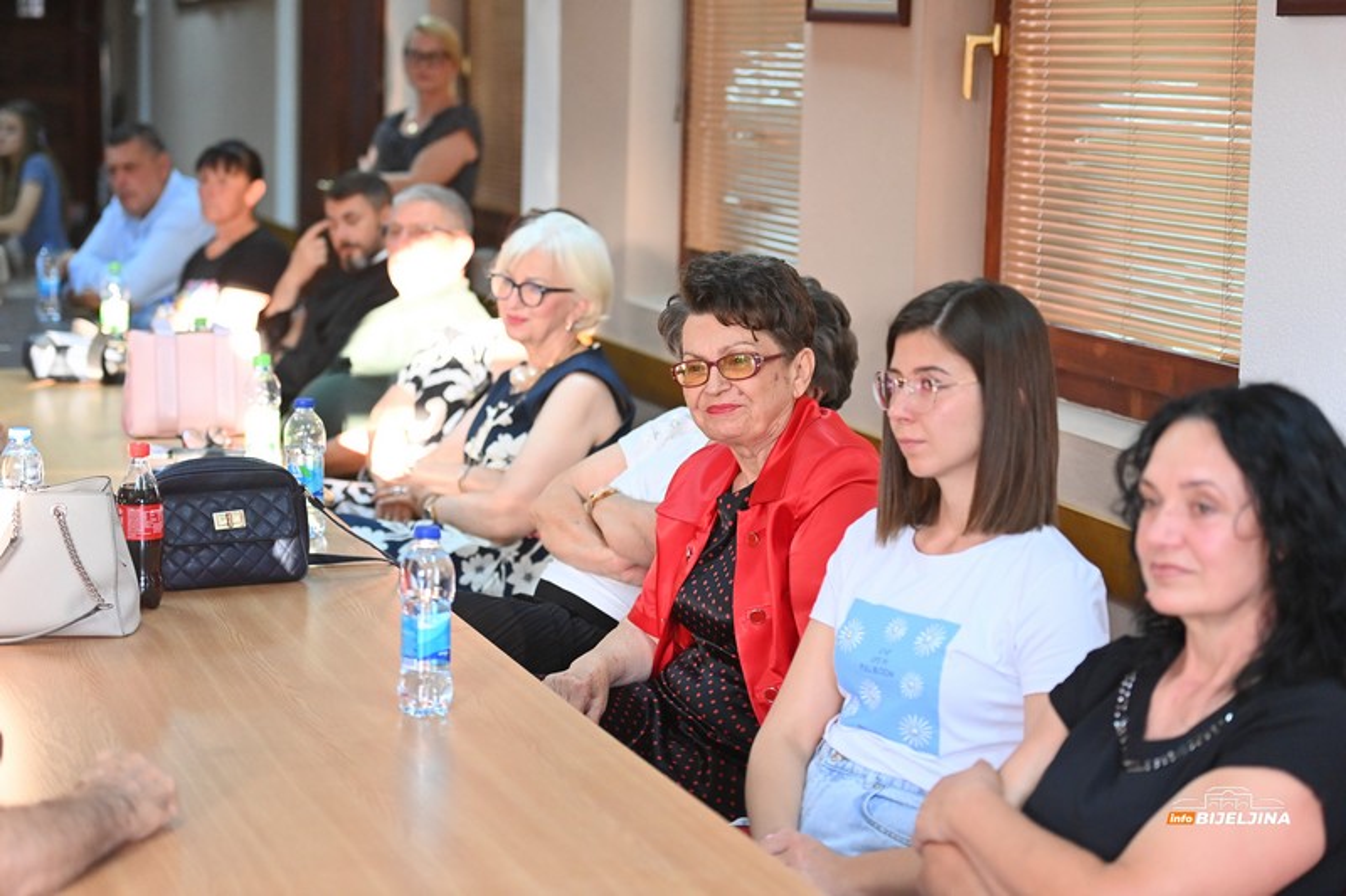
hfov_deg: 28.8
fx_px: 2617
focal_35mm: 70
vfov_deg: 19.4
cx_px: 673
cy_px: 448
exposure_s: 1/640
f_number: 2.8
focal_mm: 70
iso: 4000
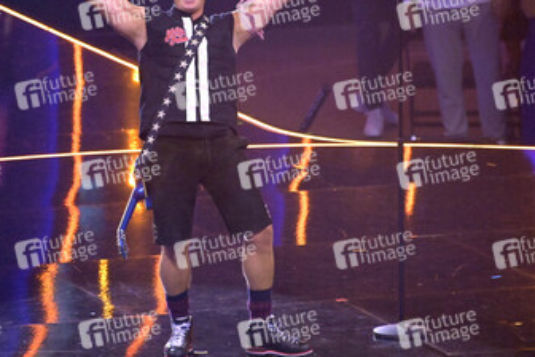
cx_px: 236
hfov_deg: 3.1
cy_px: 131
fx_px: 9971
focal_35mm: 671
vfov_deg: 2.0
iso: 16000
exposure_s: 1/400
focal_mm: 500
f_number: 5.6
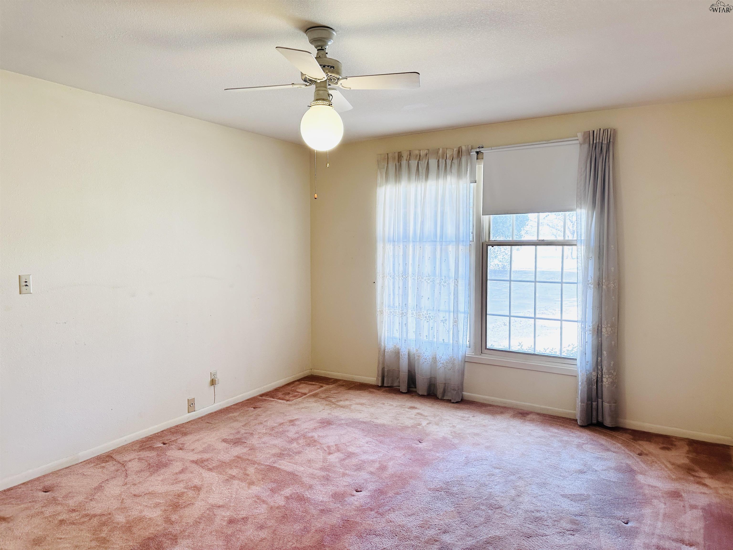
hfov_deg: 71.6
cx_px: 366
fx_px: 508
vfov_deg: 56.8
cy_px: 275
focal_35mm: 24
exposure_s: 1/120
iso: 125
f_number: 1.78
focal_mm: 6.86
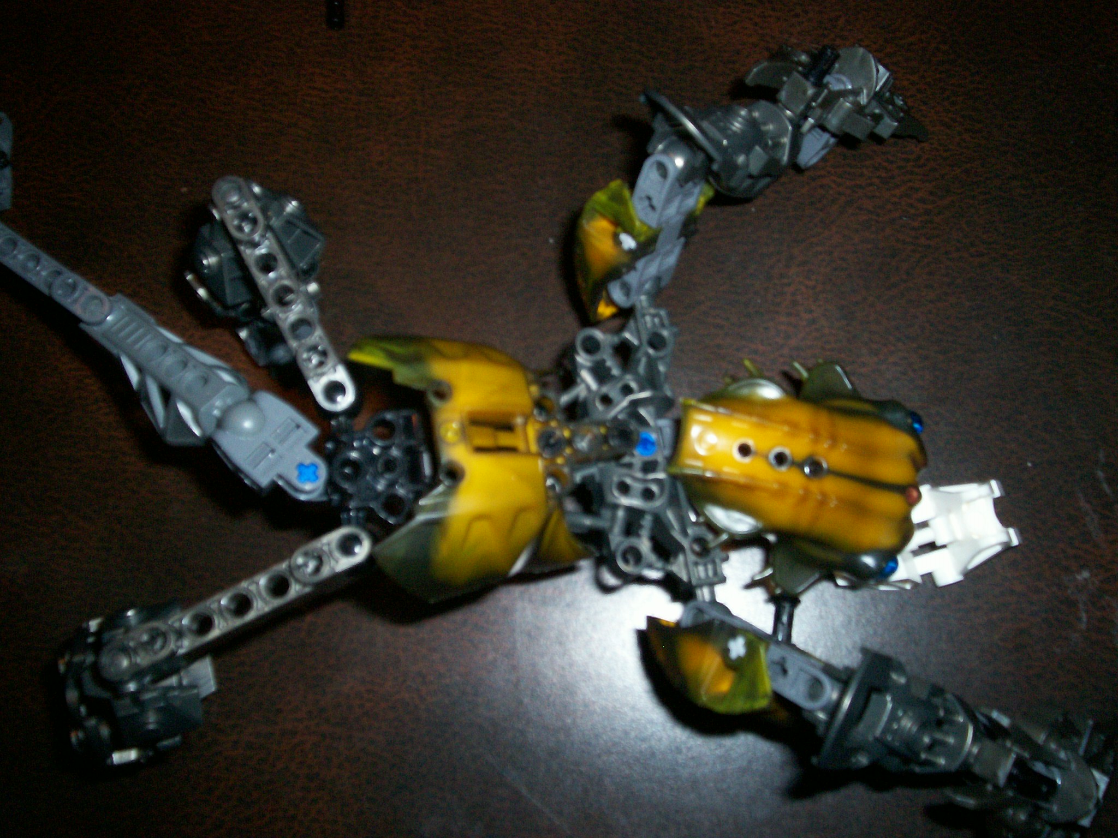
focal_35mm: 36
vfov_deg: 39.7
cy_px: 419
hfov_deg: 51.4
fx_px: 1163
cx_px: 559
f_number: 4.5
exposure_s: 1/64
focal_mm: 5.9
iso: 140
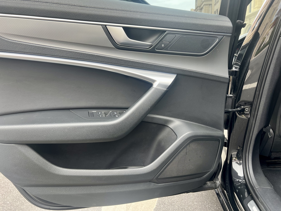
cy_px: 106
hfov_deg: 67.3
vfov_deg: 53.1
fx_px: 211
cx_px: 140
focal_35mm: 26
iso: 50
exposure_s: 1/121
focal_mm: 5.7
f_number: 1.5
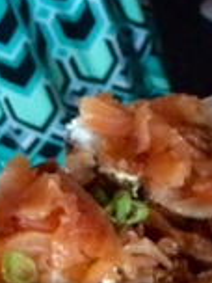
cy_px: 406
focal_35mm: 122
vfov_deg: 15.1
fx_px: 996
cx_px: 391
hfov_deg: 11.2
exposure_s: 1/15
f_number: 2.2
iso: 320
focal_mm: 4.15
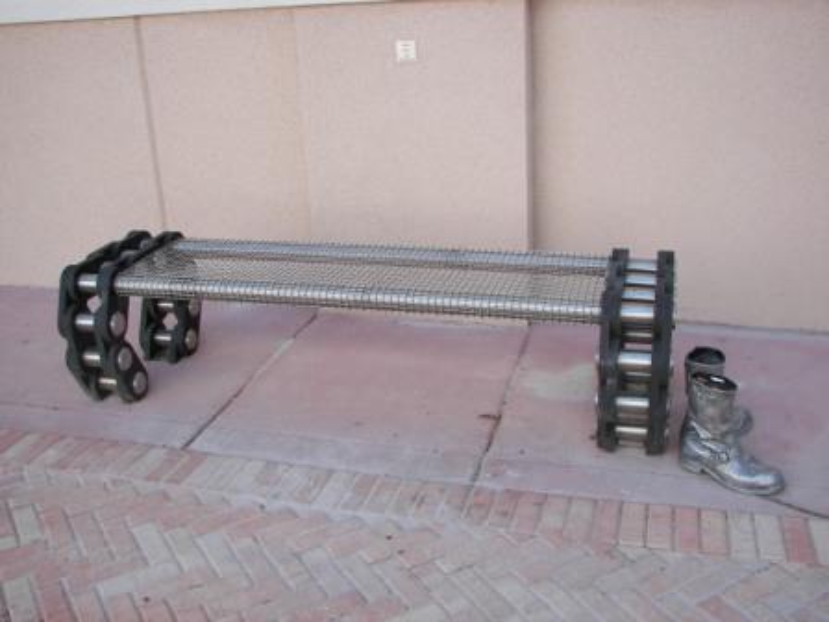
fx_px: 862
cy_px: 311
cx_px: 414
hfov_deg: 51.4
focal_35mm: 36
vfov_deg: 39.7
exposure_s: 1/250
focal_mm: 6
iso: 50
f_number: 2.8
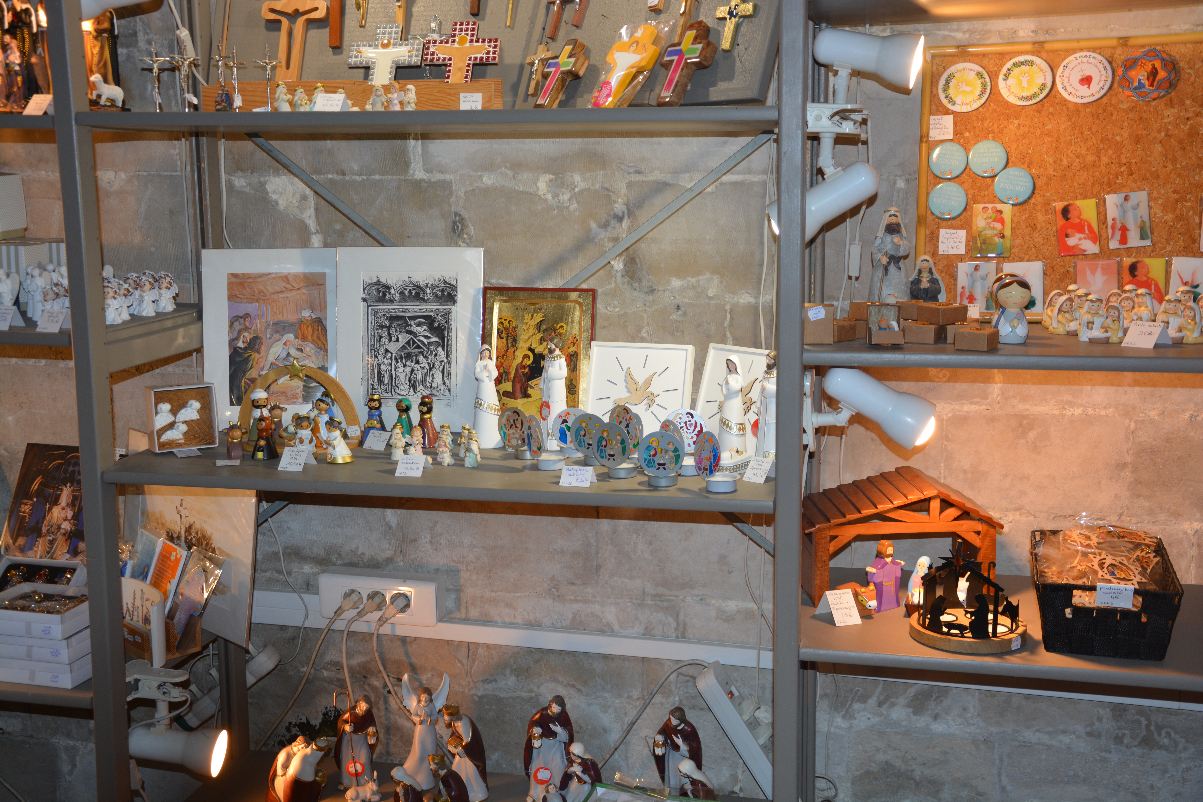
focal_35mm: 42
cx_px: 602
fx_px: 1403
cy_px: 401
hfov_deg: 46.4
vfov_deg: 31.9
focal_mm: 28
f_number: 4
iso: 400
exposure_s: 1/60
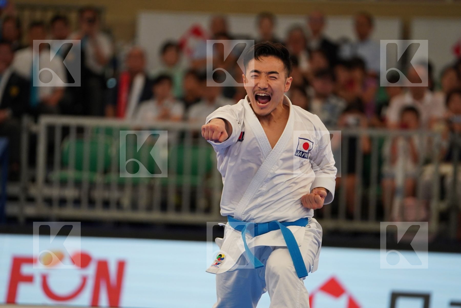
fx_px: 3803
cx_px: 230
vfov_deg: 4.6
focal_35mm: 297
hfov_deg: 6.9
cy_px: 154
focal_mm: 198
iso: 1600
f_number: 2.8
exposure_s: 1/1000
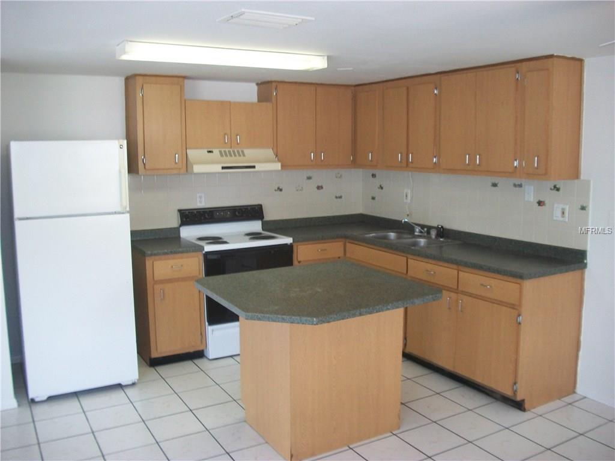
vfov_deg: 44.2
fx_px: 569
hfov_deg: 56.8
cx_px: 308
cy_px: 230
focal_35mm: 32
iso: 160
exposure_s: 1/30
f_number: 2.9
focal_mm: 5.7
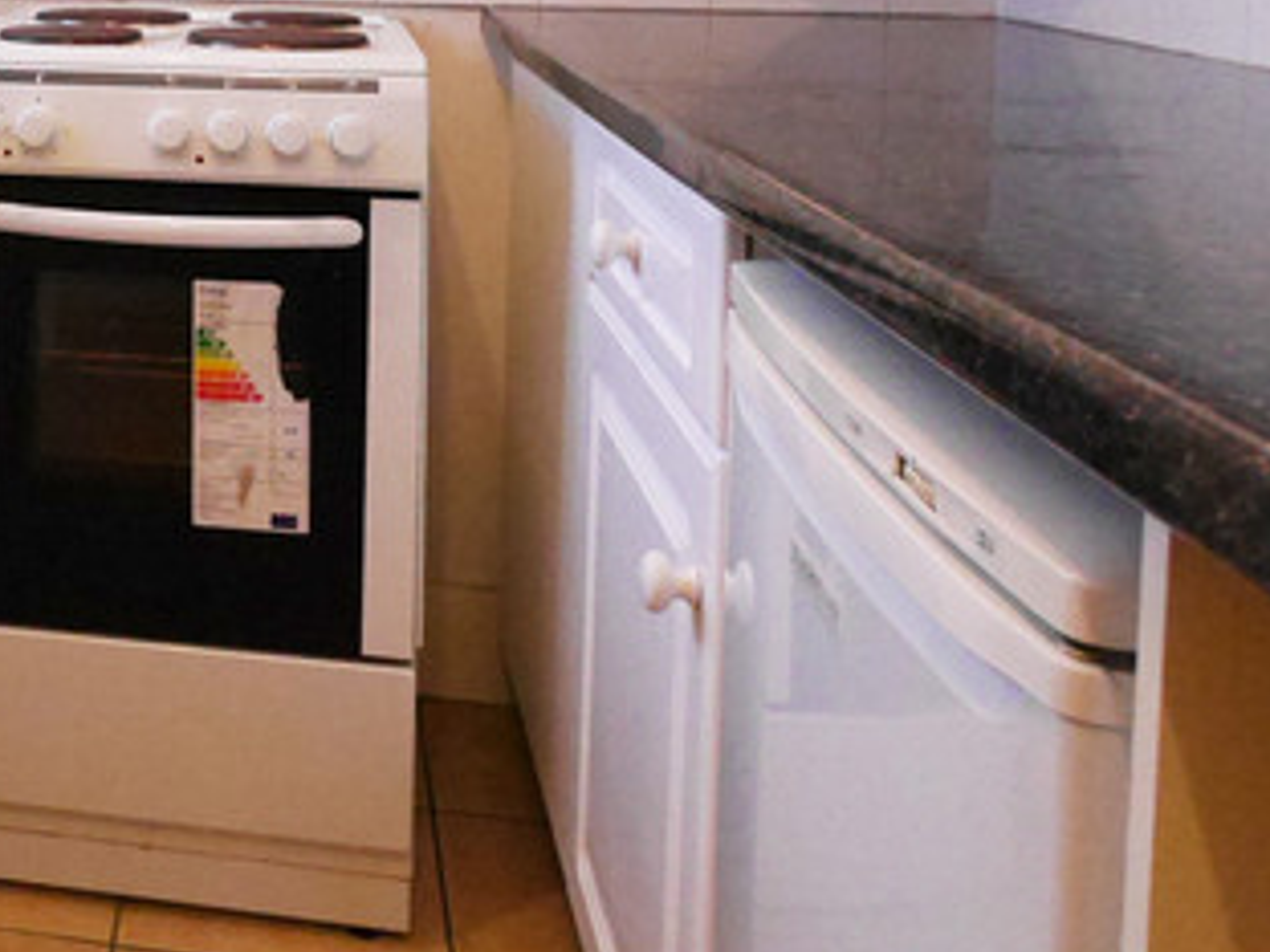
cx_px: -90
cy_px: -41
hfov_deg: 35.8
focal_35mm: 46
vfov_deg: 29.1
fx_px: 1688
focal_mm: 7
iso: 1600
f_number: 4
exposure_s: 1/60
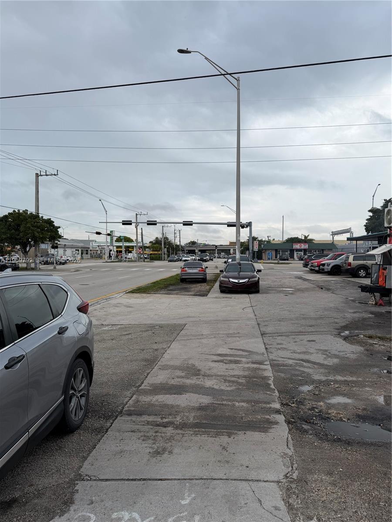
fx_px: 362
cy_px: 261
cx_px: 196
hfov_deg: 56.8
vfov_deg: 71.6
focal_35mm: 24
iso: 80
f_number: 1.78
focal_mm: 6.76
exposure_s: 1/2907
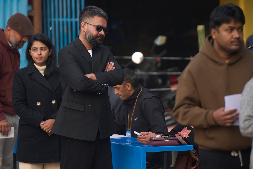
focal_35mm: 300
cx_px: 126
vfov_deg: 4.6
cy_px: 84
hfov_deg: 6.9
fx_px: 2108
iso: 800
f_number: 2.8
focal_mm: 200
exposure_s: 1/2000
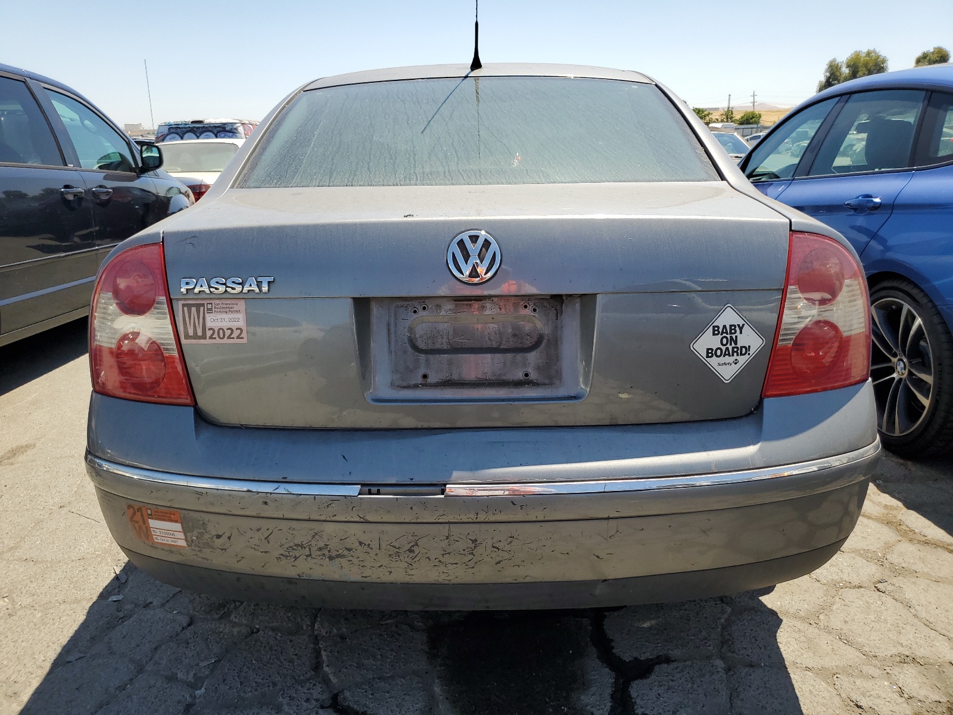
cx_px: 476
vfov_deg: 53.1
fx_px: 716
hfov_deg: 67.3
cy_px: 358
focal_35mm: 26
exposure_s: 1/2500
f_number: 1.5
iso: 50
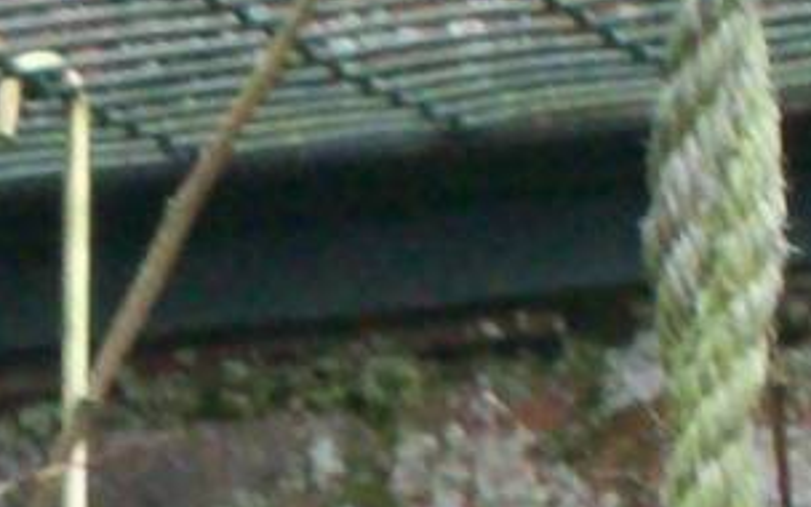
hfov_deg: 3.5
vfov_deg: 2.2
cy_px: 793
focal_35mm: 602
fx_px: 13306
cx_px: -237
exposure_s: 1/128
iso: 317
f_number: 4.8
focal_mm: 18
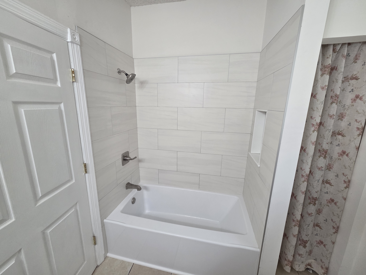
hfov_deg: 106.2
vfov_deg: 89.9
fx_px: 137
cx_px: 183
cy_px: 138
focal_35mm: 13
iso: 250
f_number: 2.2
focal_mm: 2.2
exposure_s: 1/60
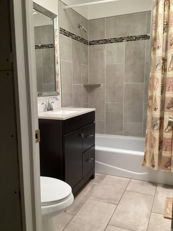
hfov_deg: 45.4
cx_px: 86
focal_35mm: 31
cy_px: 116
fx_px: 207
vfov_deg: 58.4
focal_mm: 3.3
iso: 320
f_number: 2.4
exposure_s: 1/60
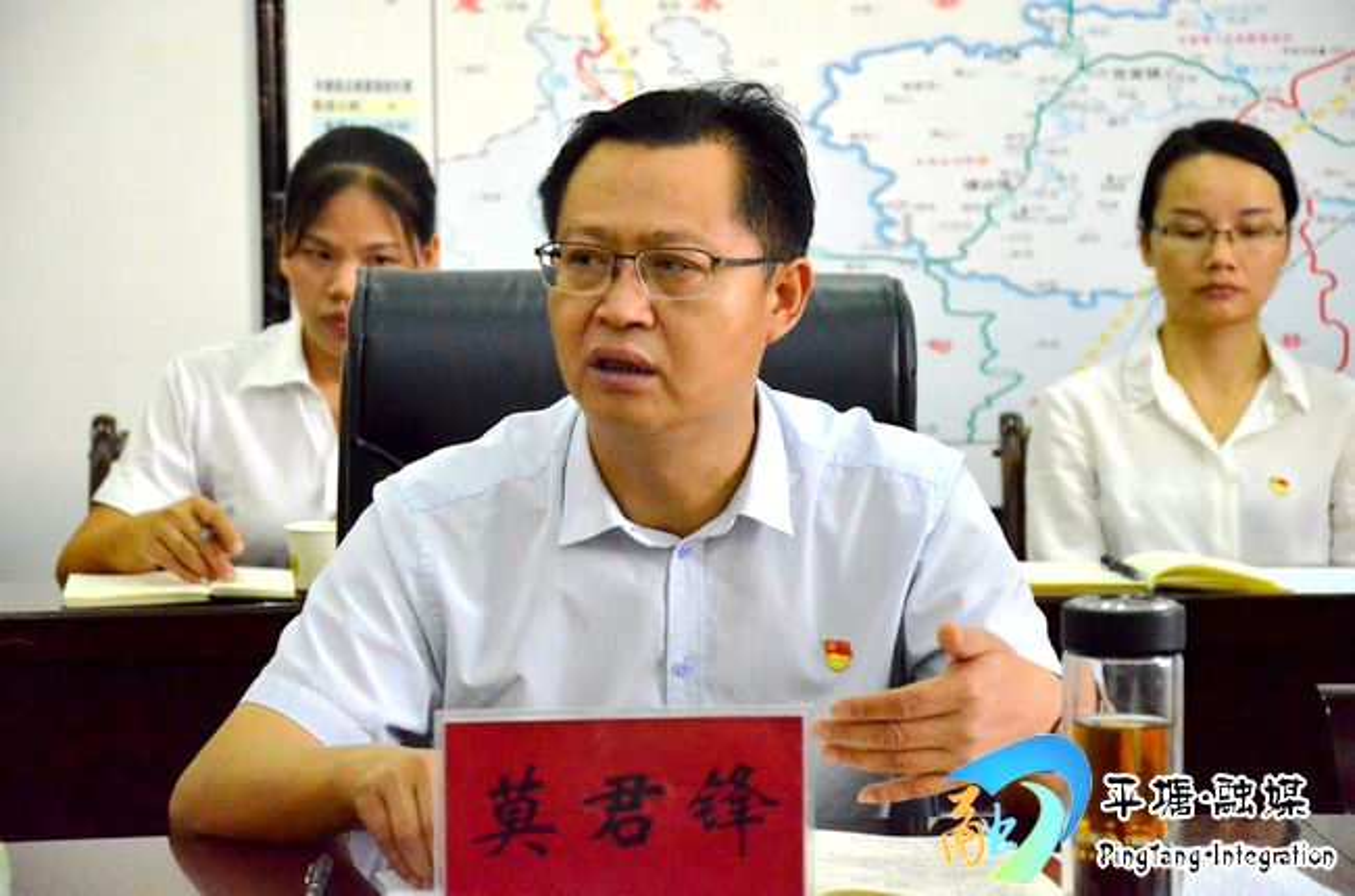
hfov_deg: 17.1
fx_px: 4506
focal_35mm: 120
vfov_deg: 11.4
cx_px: 678
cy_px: 448
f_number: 5.3
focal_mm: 80
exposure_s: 1/400
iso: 6400
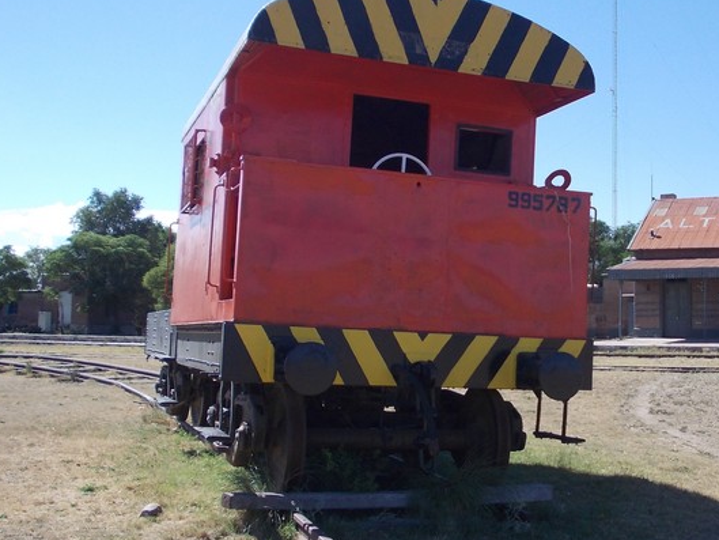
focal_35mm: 55
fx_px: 1143
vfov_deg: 26.6
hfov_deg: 34.5
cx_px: 504
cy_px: 269
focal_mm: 5.3
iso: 80
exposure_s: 1/200
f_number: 6.2
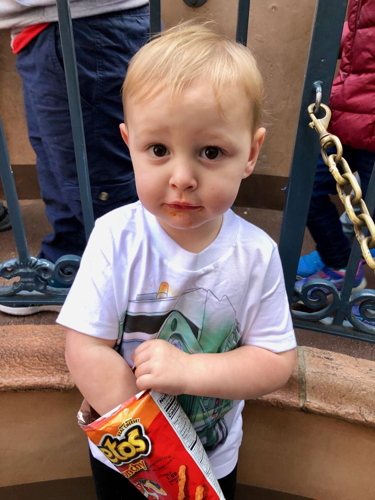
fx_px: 404
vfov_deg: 63.4
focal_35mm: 28
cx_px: 188
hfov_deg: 49.7
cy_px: 250
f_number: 1.8
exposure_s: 1/30
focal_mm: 4
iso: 25
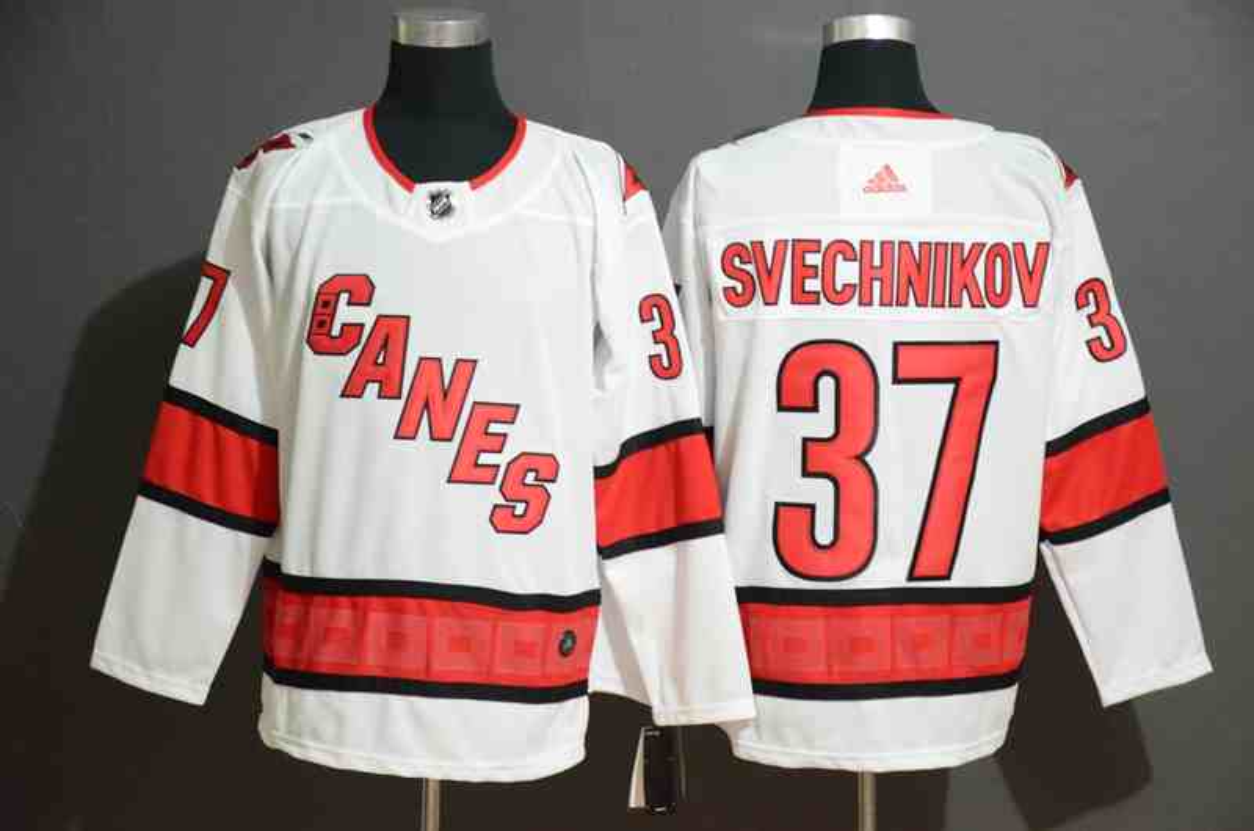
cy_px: 416
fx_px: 3129
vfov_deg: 15.1
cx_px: 627
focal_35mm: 90
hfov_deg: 22.7
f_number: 5
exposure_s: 1/15
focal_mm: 60
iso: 4000
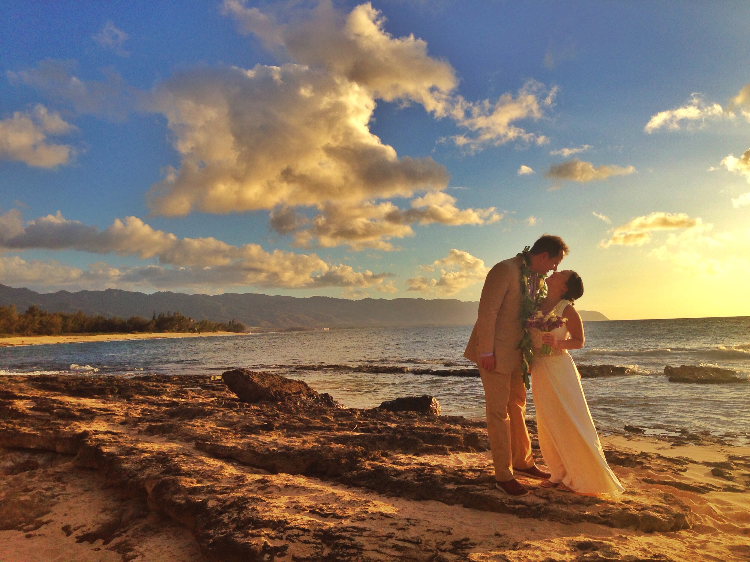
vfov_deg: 42.9
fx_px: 715
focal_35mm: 33
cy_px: 281
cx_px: 375
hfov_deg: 55.4
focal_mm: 4.12
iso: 50
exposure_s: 1/1642
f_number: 2.4
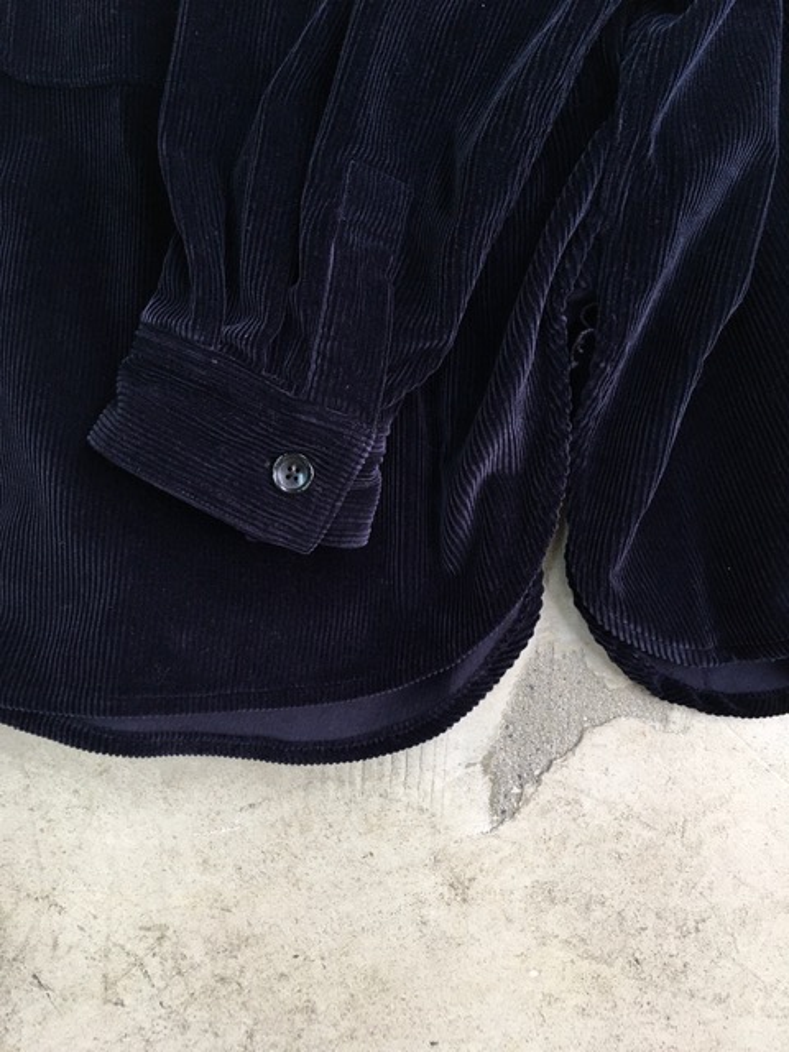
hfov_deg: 48.2
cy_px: 526
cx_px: 394
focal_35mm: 29
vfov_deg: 61.7
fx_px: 881
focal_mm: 4.15
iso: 40
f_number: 2.2
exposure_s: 1/30
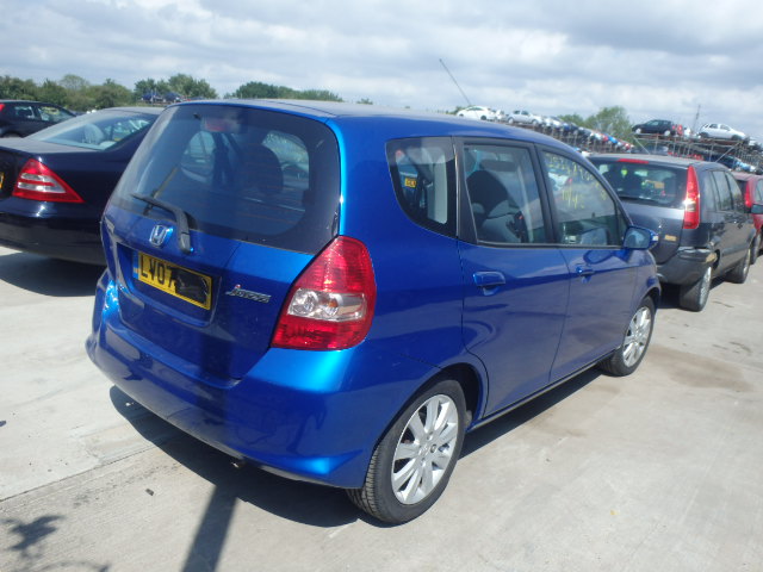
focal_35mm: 28
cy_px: 286
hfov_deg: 63.4
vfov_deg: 49.7
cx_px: 382
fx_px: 617
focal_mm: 5
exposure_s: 1/100
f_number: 11
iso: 125
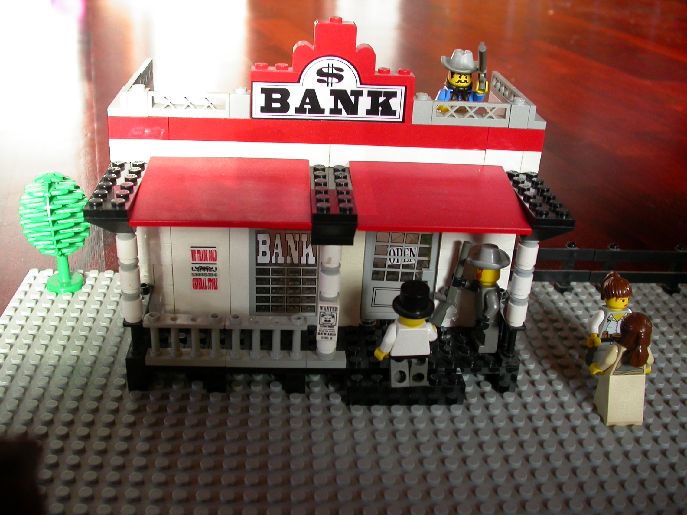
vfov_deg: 37.7
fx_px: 754
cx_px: 344
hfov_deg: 49.0
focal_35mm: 38
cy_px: 258
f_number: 2.6
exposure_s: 1/36.7
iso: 100
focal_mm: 7.85
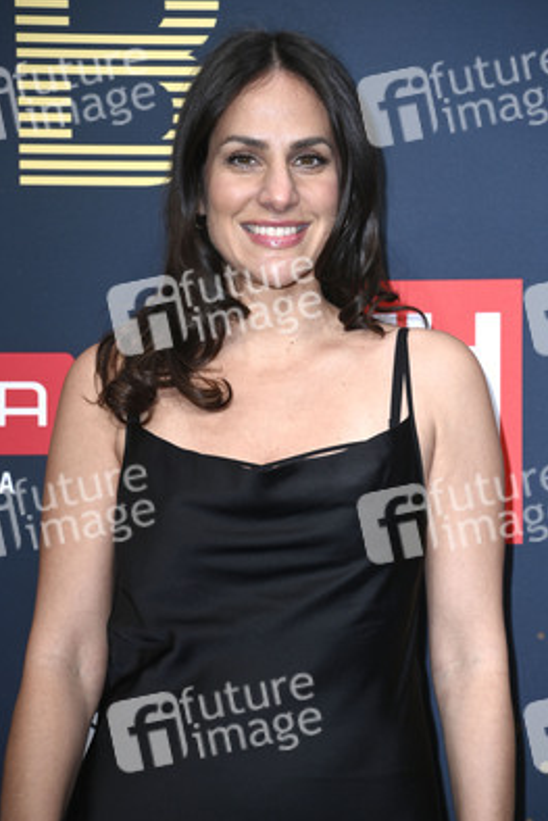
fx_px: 3353
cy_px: 410
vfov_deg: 14.0
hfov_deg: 9.3
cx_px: 275
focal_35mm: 147
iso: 320
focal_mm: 145
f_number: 5.6
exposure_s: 1/250
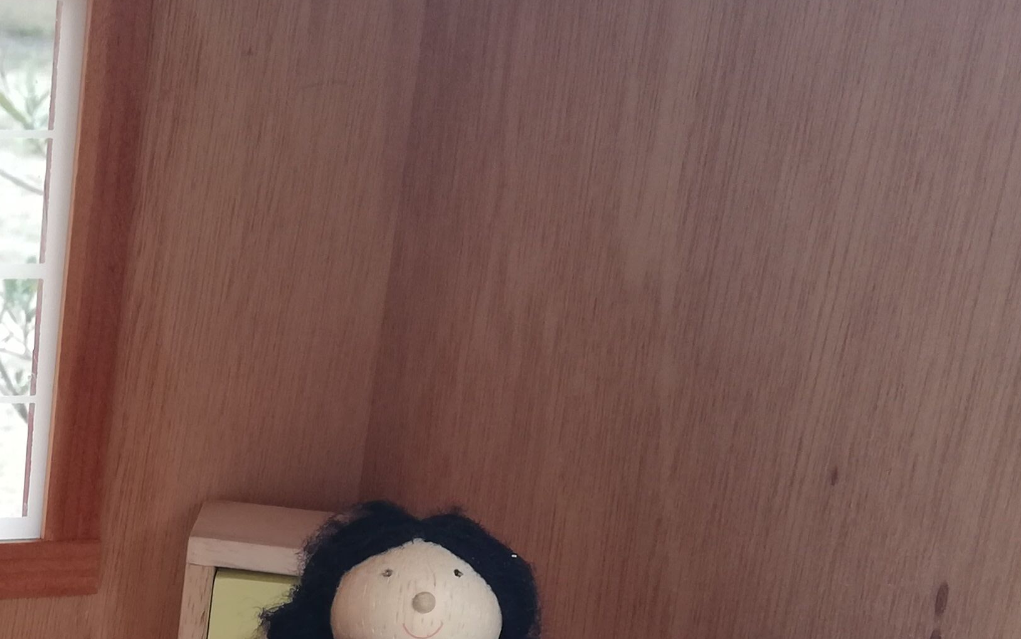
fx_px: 2254
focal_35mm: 81
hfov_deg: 23.7
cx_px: -135
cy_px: 836
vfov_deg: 15.3
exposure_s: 1/60
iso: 80
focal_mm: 3.81
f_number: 2.2
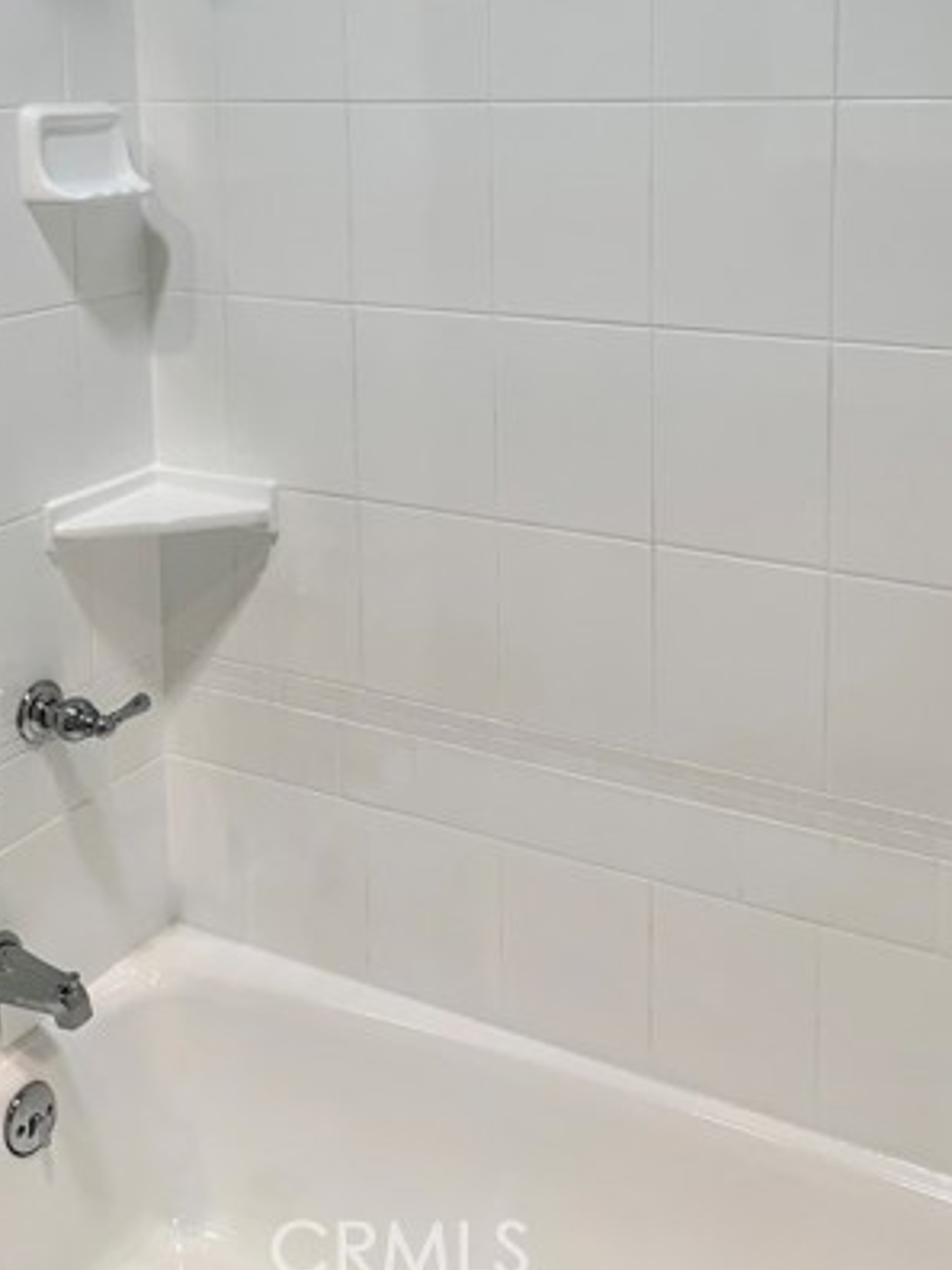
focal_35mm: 42
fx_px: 1540
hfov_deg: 34.3
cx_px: 442
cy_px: 269
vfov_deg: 42.9
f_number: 1.8
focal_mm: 4.25
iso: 64
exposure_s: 1/120
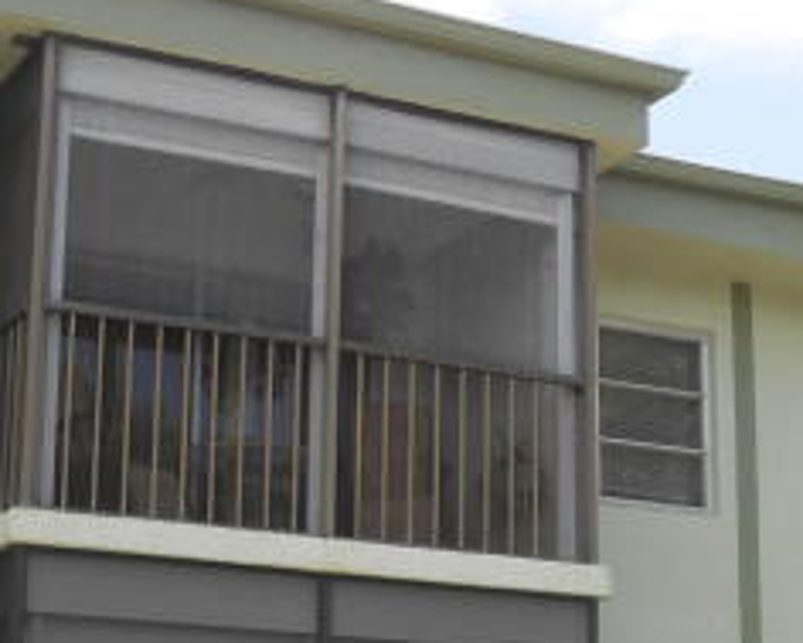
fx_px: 2140
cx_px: 381
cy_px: 473
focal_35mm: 90
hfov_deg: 21.3
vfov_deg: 17.0
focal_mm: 6
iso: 80
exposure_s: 1/250
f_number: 3.9
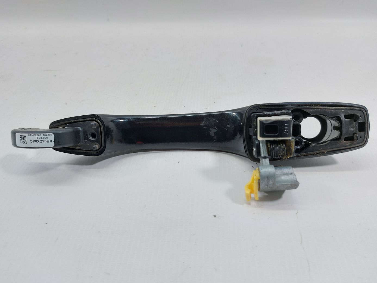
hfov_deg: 71.6
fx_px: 261
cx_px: 188
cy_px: 142
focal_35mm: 24
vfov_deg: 56.8
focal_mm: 5.23
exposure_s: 1/50
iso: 80
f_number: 1.8
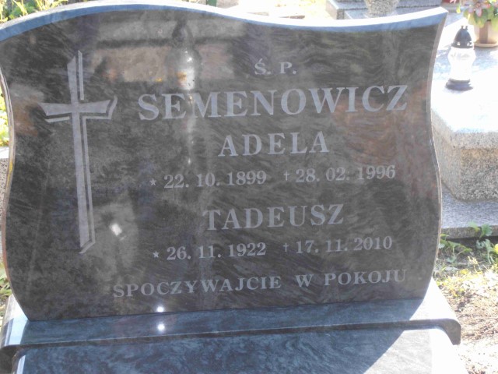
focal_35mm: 88
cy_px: 187
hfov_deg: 22.3
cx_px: 249
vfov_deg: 16.8
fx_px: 1266
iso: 100
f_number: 5.1
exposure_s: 1/60
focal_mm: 15.51
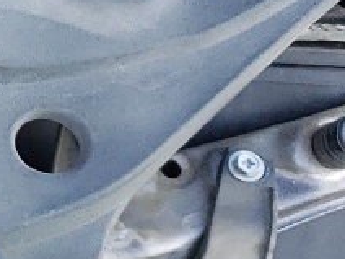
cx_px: -851
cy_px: 122
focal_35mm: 196
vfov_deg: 7.6
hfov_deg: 7.9
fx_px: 1953
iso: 50
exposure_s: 1/161
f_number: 1.5
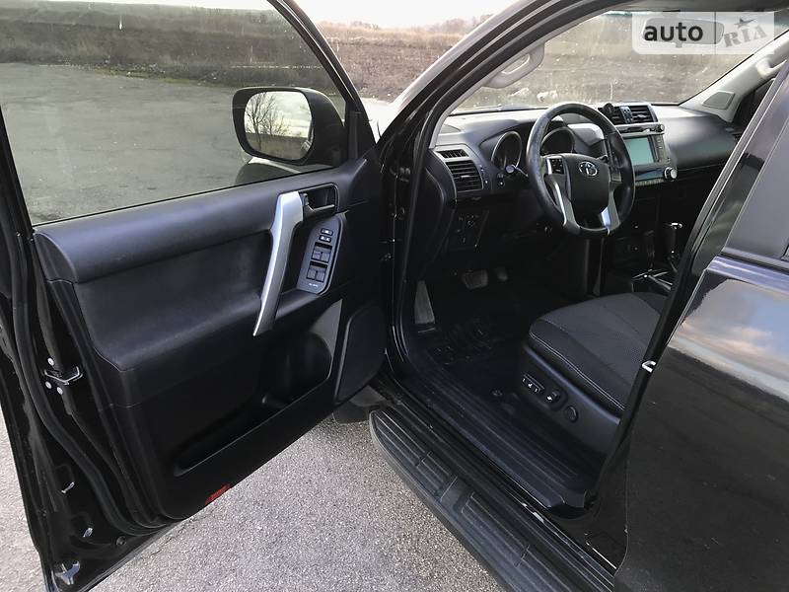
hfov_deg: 63.4
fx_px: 638
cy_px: 296
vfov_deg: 49.7
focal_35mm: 28
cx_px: 394
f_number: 1.8
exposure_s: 1/100
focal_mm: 4
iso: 40
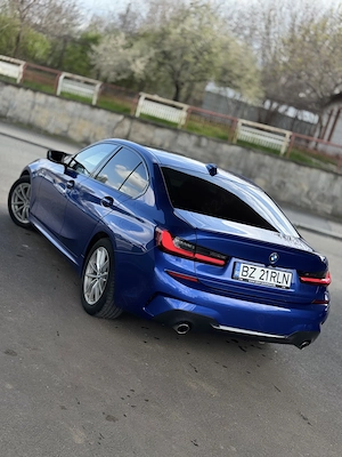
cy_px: 228
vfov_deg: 39.7
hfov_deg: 30.3
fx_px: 632
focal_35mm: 48
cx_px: 171
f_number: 1.78
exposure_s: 1/1011
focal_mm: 6.76
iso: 64
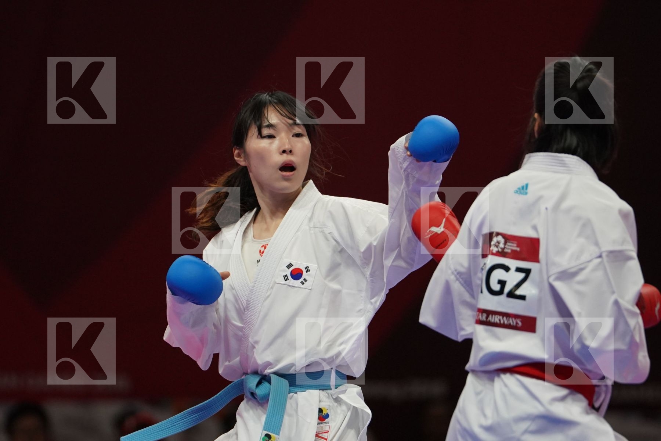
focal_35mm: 420
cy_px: 220
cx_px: 330
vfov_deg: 3.3
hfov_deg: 4.9
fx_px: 7711
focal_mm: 280
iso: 2000
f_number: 4
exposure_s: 1/1000
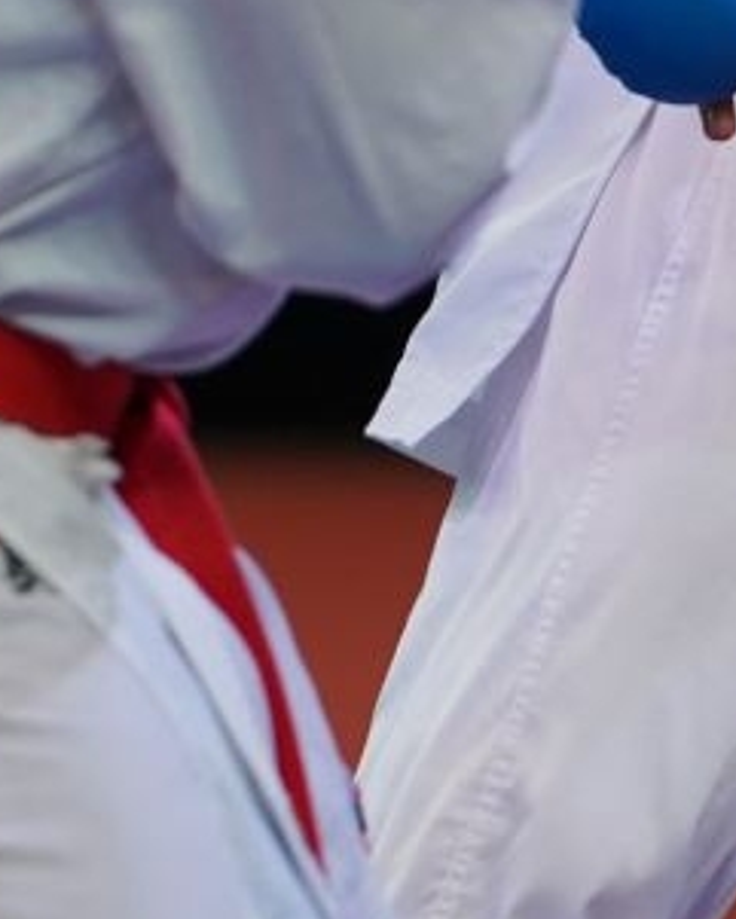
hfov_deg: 1.4
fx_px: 30562
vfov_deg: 1.7
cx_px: 1335
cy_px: -434
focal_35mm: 1123
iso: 640
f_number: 2.8
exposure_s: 1/1000
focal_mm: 200
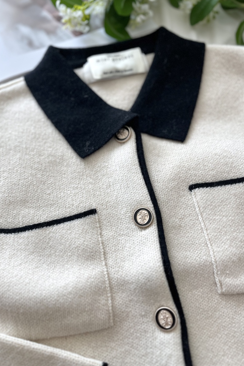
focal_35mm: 28
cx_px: 103
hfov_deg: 46.2
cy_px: 180
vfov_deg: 65.5
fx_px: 285
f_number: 1.6
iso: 32
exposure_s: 1/125
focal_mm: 5.1
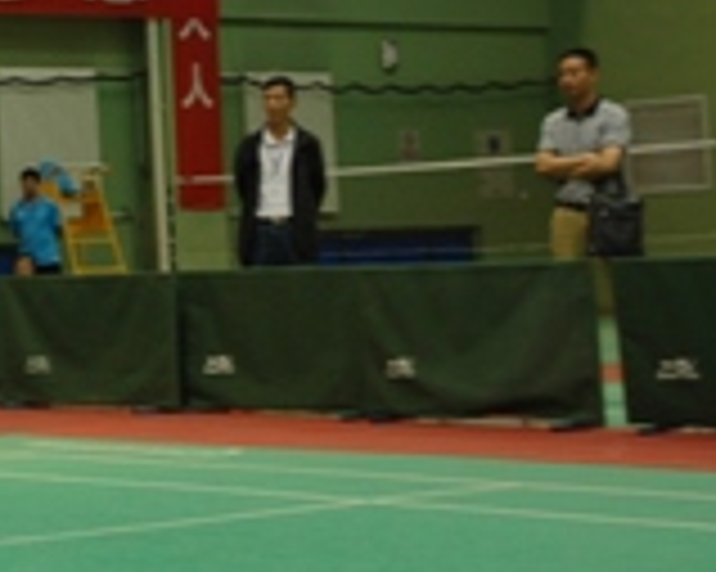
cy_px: 43
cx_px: -374
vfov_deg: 12.8
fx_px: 2530
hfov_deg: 14.9
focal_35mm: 119
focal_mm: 27
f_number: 3.8
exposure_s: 1/30
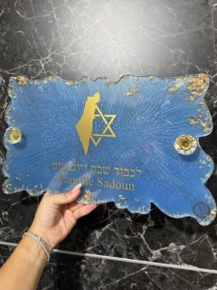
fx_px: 209
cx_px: 110
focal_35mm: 25
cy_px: 147
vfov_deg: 69.4
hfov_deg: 54.9
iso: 320
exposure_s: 1/60
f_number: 1.78
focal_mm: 6.76
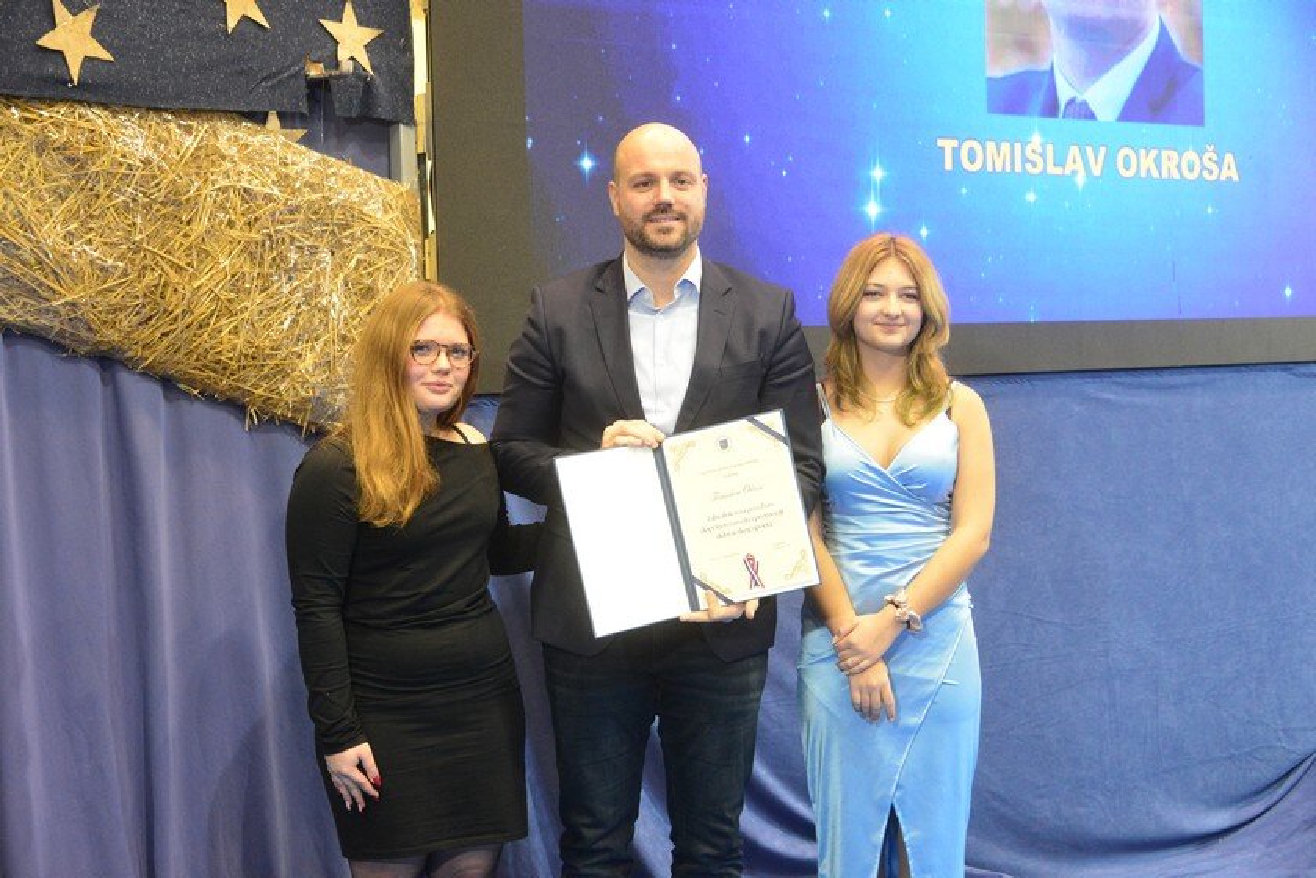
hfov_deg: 35.6
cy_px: 439
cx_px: 658
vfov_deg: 24.2
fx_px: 2047
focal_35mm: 56
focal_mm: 56
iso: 4500
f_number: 4.5
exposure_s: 1/125
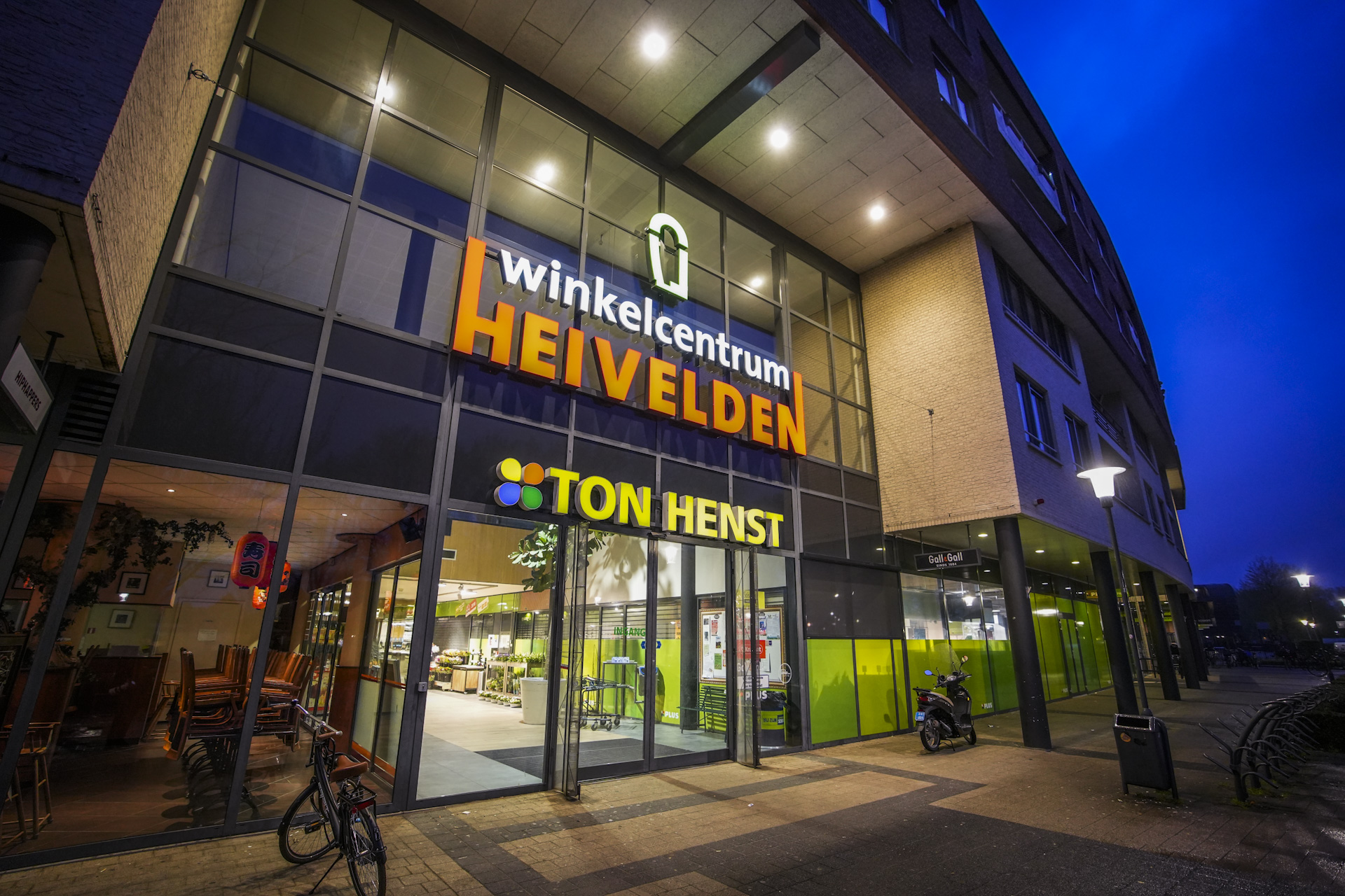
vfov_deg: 73.7
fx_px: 598
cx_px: 672
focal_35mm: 16
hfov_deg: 96.7
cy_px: 448
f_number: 2.8
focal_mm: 16
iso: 3200
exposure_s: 1/50
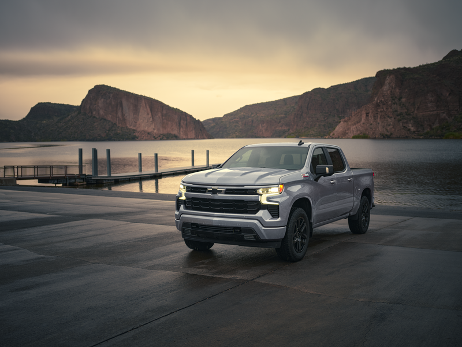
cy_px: 174
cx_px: 231
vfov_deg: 39.7
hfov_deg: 51.4
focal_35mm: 36
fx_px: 480
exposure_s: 1/160
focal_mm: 45
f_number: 2.8
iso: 400
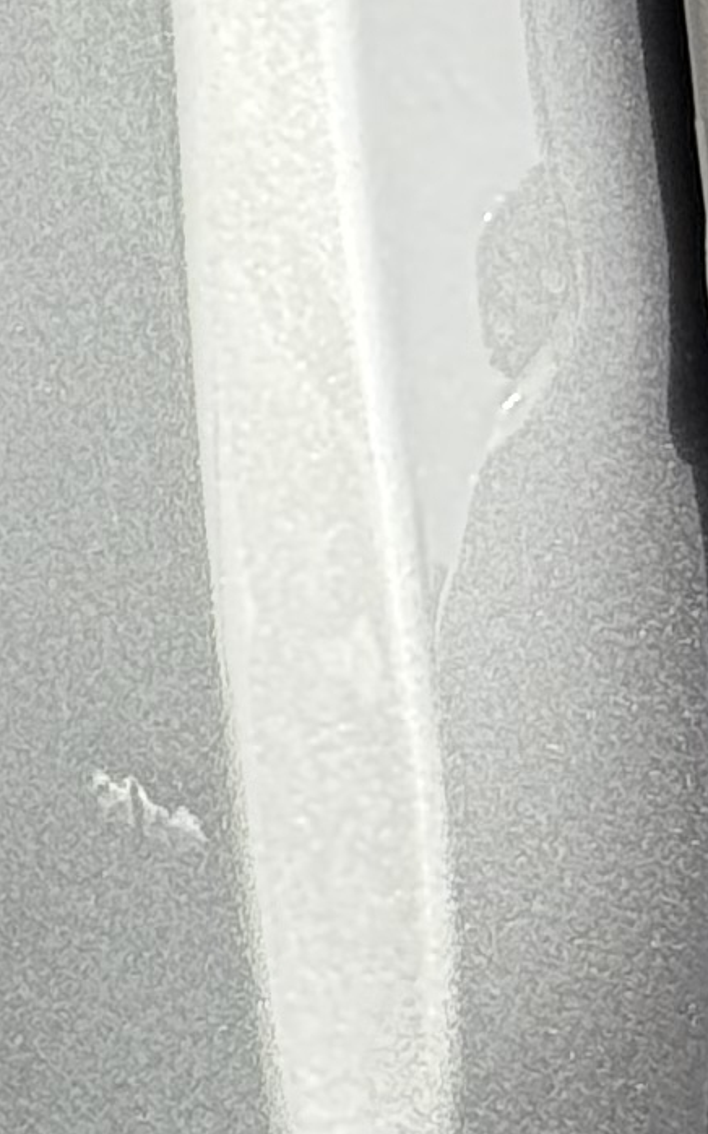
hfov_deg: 4.1
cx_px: -2444
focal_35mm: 294
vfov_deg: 7.1
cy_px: 109
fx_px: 9080
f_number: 1.78
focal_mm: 6.76
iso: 100
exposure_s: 1/447
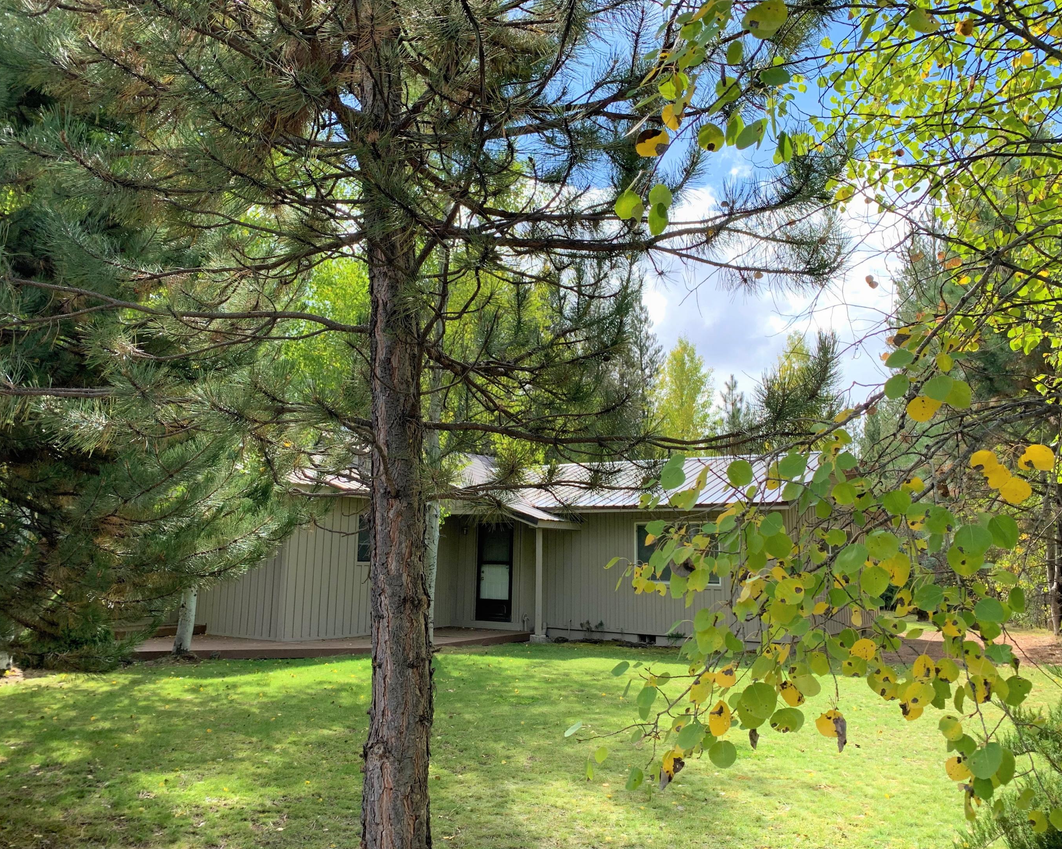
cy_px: 421
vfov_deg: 51.5
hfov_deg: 62.2
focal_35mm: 28
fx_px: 880
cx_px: 543
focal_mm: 4.25
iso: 25
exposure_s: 1/722
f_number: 1.8
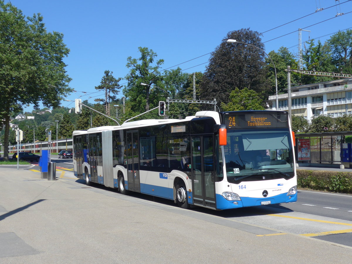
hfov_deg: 38.9
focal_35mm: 49
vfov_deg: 29.7
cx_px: 176
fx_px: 498
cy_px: 132
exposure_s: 1/1000
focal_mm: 10.1
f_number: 3.2
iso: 80
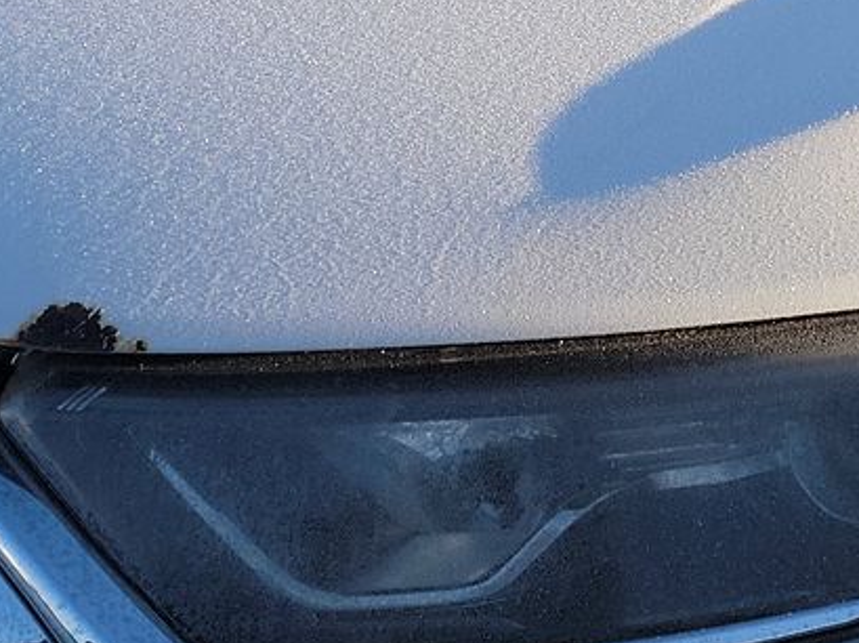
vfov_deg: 15.6
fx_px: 2331
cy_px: 103
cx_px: 456
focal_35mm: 94
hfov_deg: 20.9
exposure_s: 1/629
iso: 50
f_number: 1.8
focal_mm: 6.7
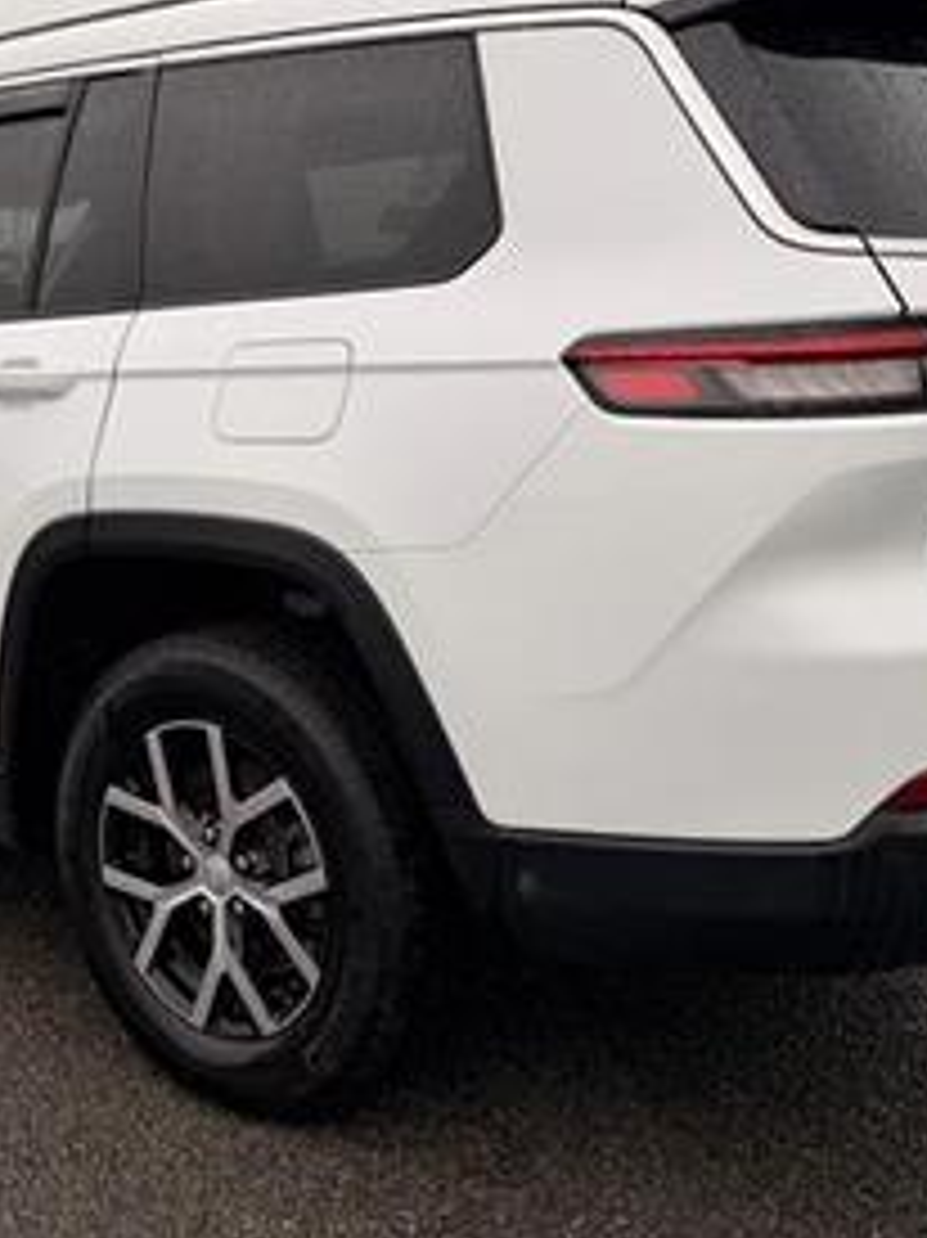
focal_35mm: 44
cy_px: 518
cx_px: 324
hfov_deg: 32.6
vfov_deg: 42.8
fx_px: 1572
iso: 80
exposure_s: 1/1230
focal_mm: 6.76
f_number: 1.78
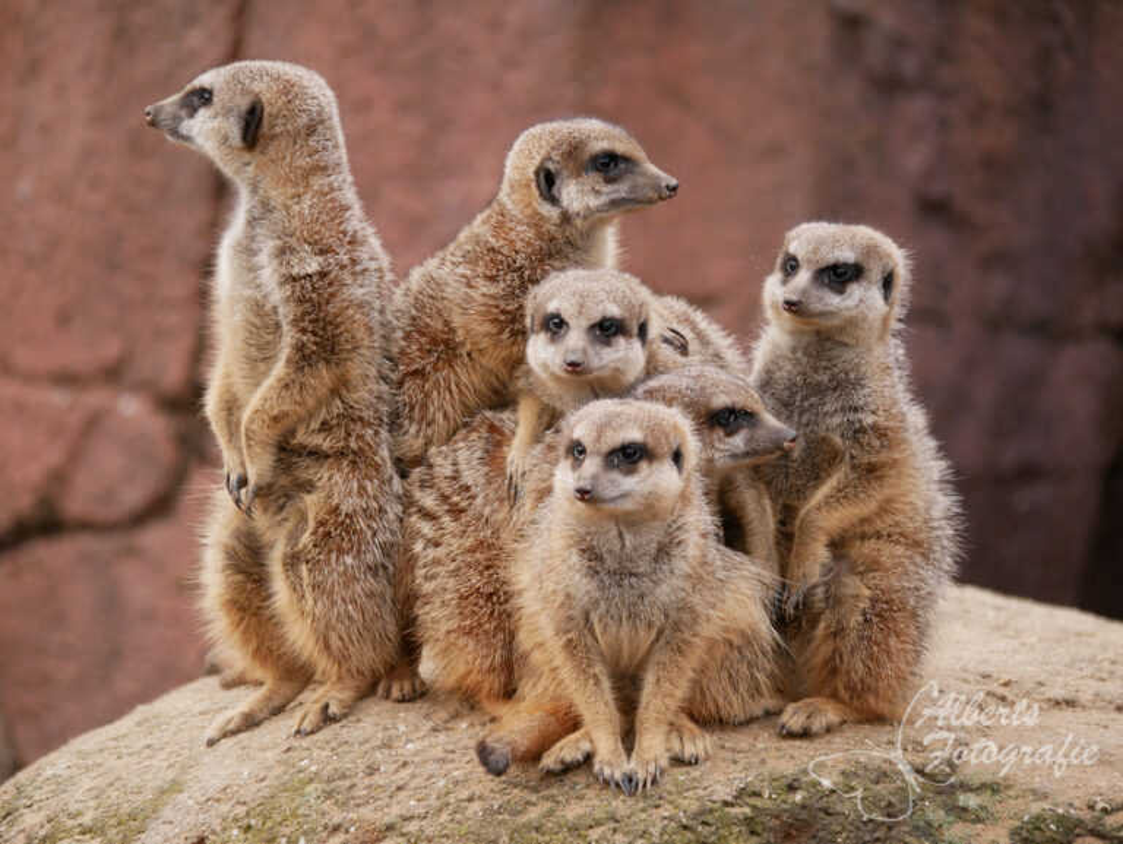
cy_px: 422
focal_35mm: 200
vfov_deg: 7.4
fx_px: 6492
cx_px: 562
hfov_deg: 9.9
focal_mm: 100
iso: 800
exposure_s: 1/500
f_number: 4
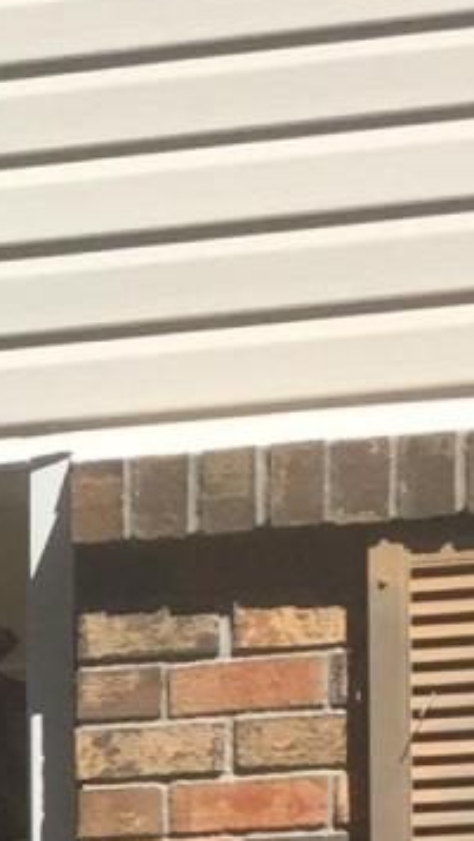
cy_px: 1340
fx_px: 3952
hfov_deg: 6.1
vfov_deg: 11.5
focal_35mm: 177
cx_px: -1148
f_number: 2.2
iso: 32
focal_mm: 4.15
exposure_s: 1/2198
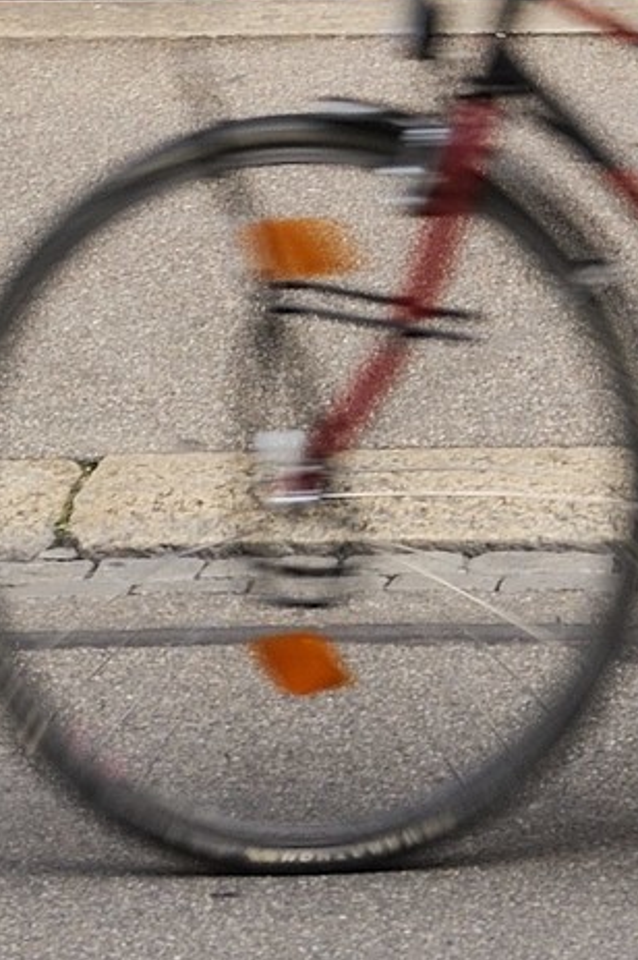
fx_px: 6921
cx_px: 624
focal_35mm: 260
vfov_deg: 7.3
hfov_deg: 5.3
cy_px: -1473
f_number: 8
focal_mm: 50
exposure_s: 1/125
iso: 400
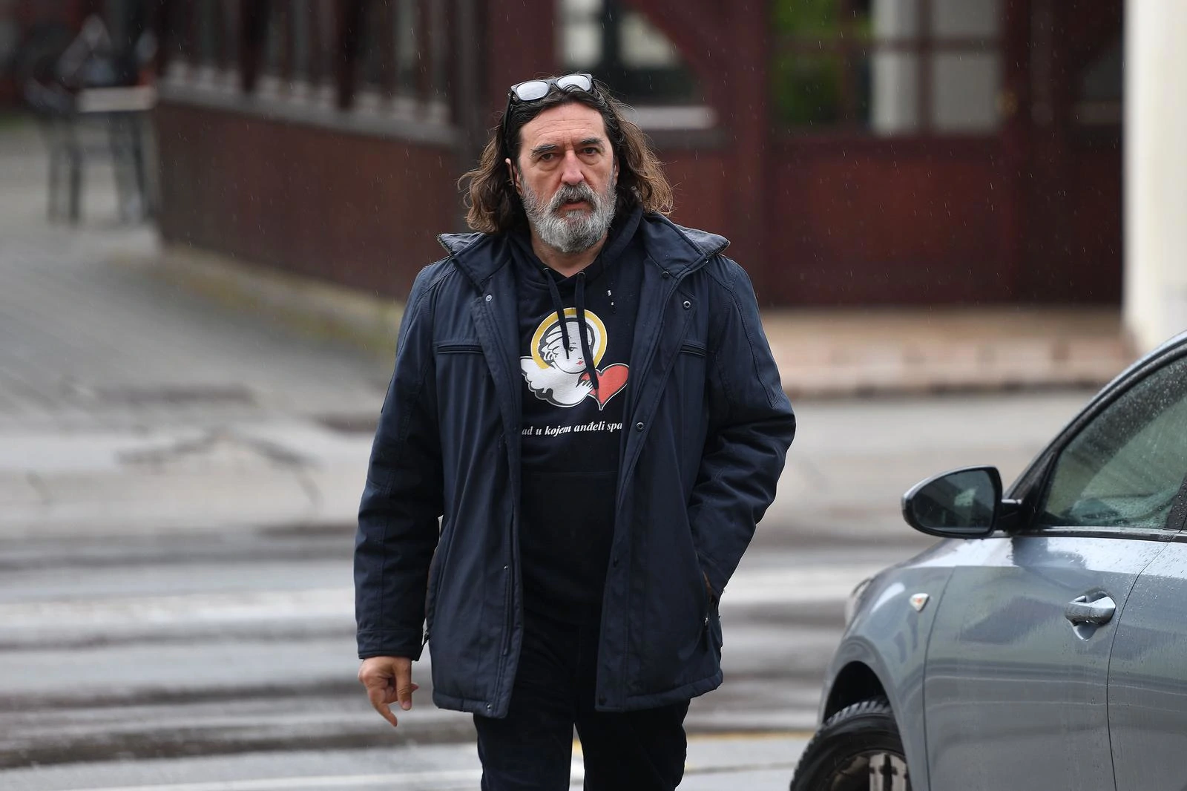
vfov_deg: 6.9
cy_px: 396
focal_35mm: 200
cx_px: 594
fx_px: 6593
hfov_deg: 10.3
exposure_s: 1/400
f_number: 4
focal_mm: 200
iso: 100
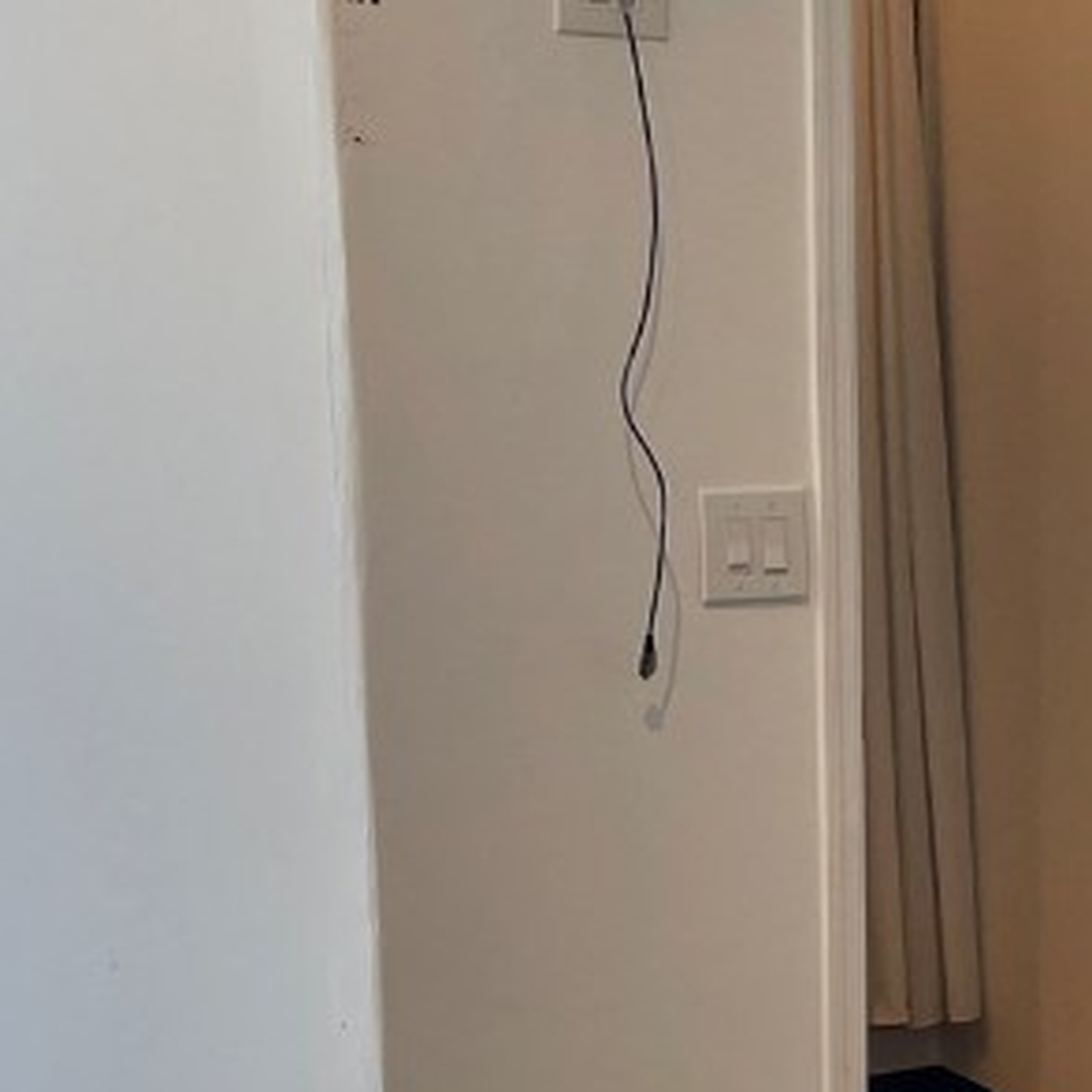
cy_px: 888
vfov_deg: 22.2
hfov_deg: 21.2
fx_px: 2748
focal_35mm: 77
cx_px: 1248
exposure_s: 1/120
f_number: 1.6
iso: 40
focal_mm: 5.1
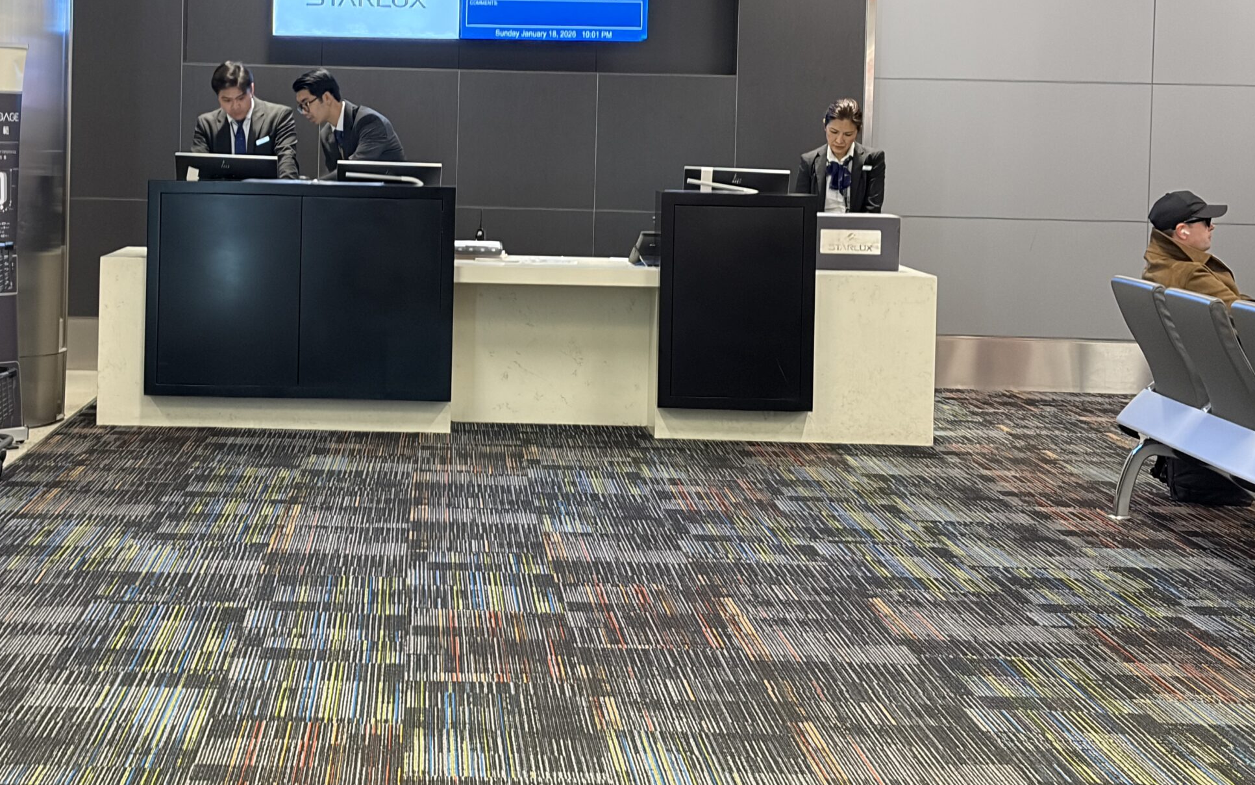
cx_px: 431
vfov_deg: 17.7
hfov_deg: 28.1
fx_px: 2497
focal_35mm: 73
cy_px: 174
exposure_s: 1/40
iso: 200
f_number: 1.6
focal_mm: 5.96
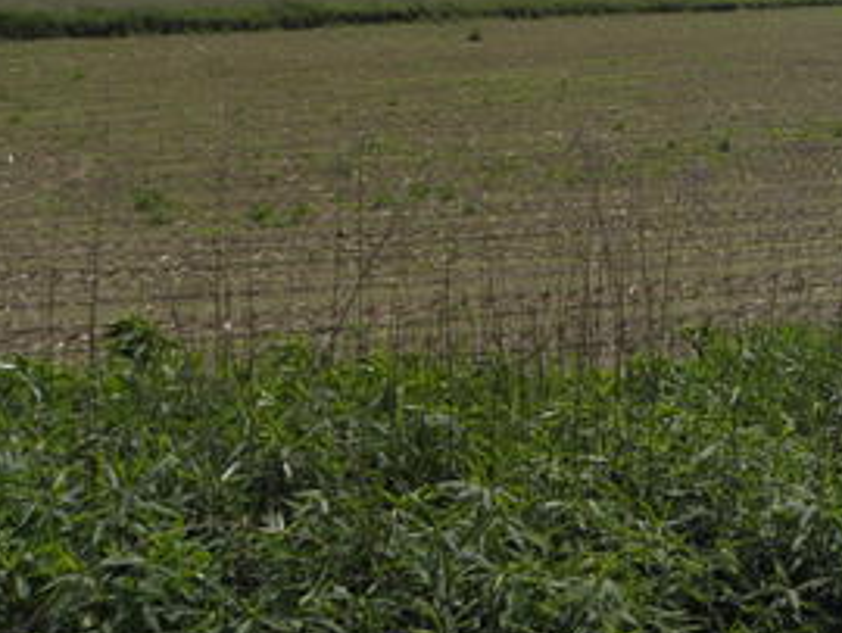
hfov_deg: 27.1
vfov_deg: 22.0
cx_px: 982
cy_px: -22
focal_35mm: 64
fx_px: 1558
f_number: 5.6
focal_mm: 4.83
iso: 64
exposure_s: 1/400
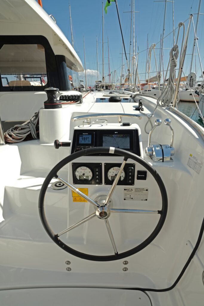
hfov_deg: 61.9
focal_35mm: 20
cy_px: 153
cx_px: 102
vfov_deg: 84.0
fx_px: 170
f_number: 8
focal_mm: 13
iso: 200
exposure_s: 1/125
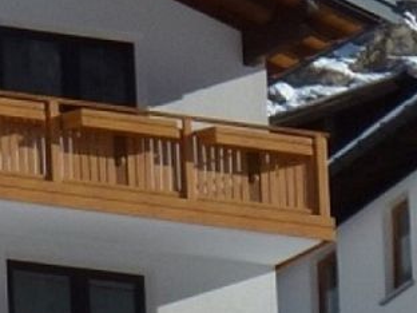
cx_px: -759
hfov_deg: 1.8
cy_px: 223
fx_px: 13360
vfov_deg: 1.3
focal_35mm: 1109
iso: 80
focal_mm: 27.8
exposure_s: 1/500
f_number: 5.6
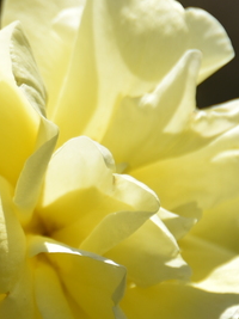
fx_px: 12751
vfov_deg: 1.4
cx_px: -158
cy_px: 306
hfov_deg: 1.1
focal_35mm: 1384
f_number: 5.6
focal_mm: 300
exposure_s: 1/640
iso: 110
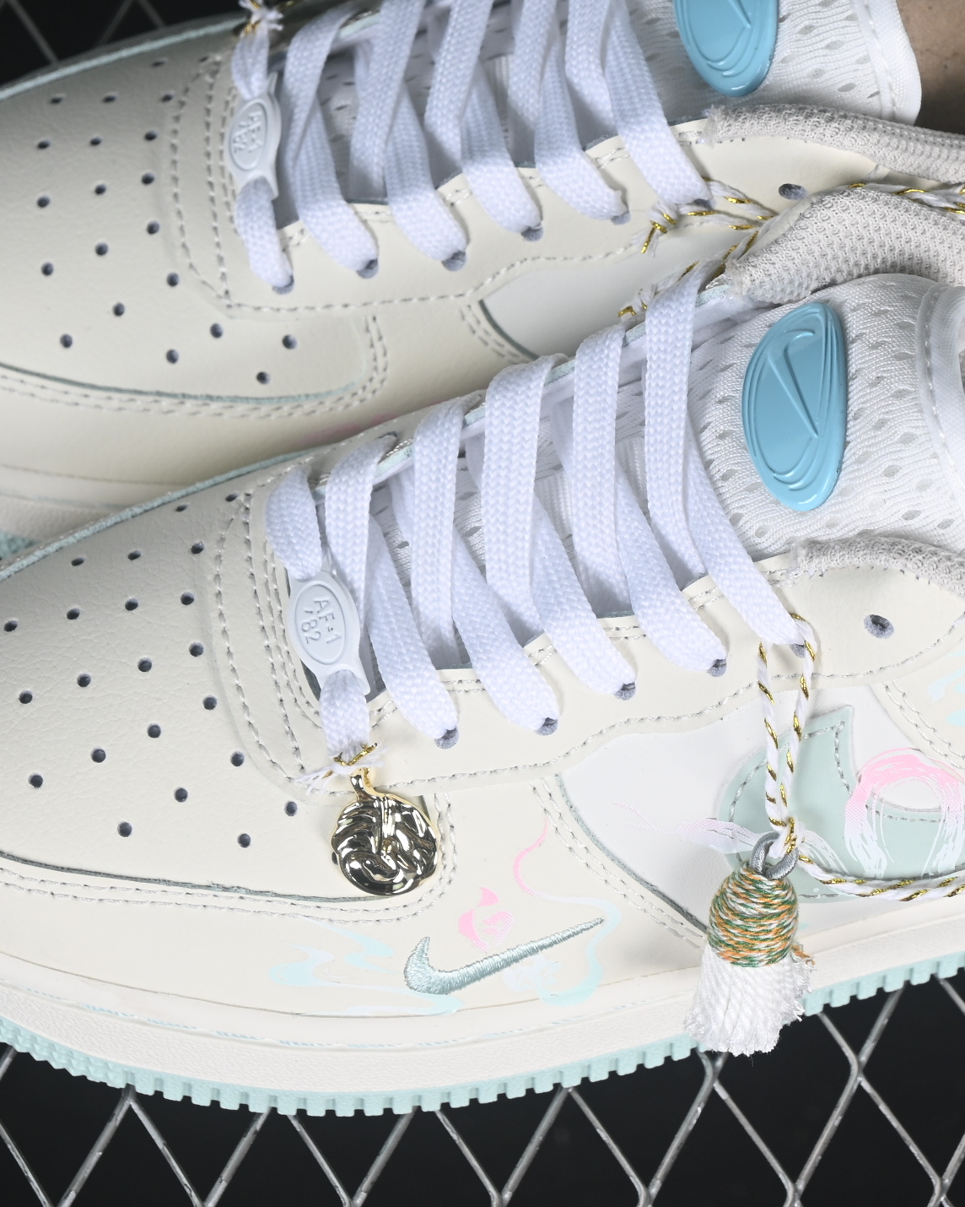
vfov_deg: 14.0
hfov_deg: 11.3
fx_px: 4891
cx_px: 670
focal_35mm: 137
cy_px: 447
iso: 160
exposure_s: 1/80
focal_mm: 50
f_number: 7.1
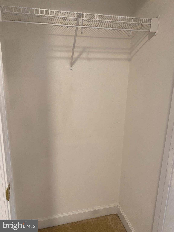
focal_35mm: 26
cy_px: 116
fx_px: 174
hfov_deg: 53.1
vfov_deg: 67.3
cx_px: 87
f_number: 1.8
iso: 160
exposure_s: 1/60
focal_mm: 4.25
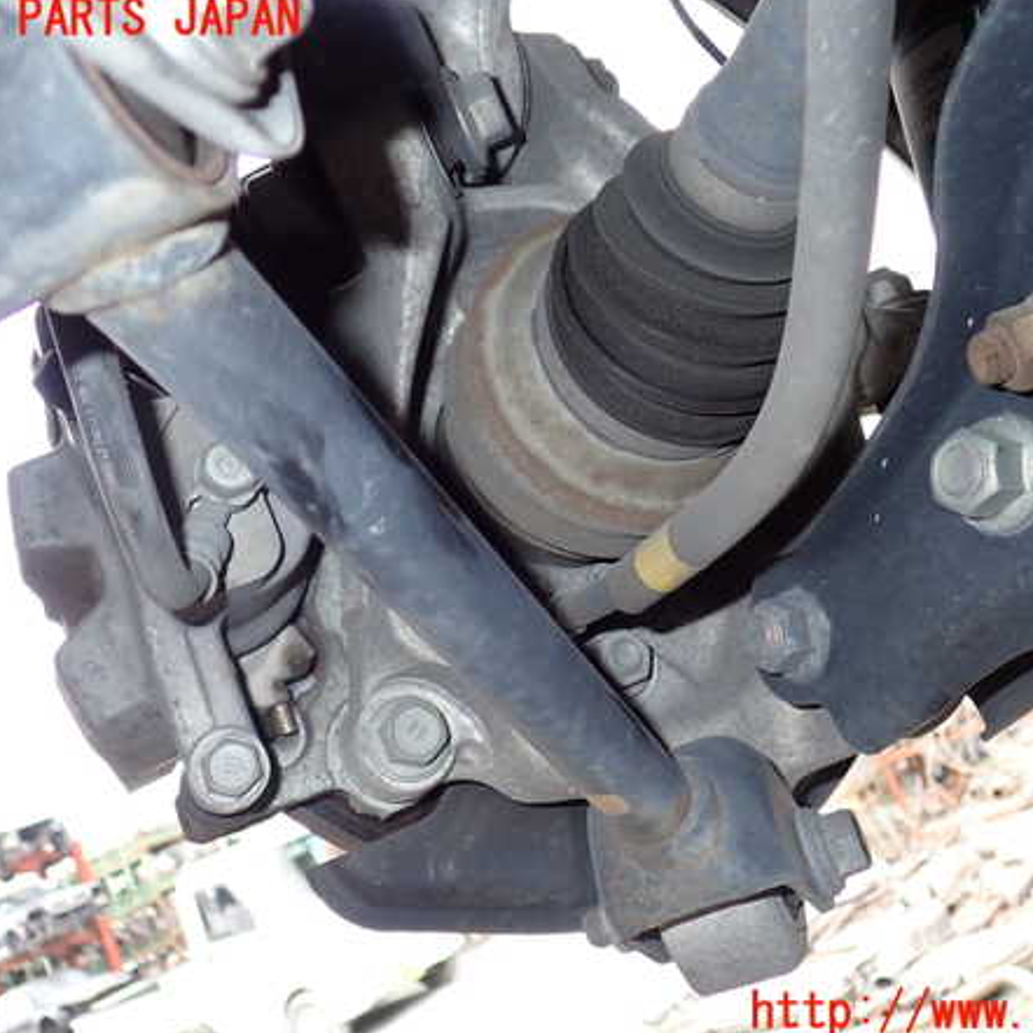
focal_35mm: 36
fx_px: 1215
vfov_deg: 46.0
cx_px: 577
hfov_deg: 46.0
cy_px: 516
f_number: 6.3
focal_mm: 5.4
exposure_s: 1/30
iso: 200
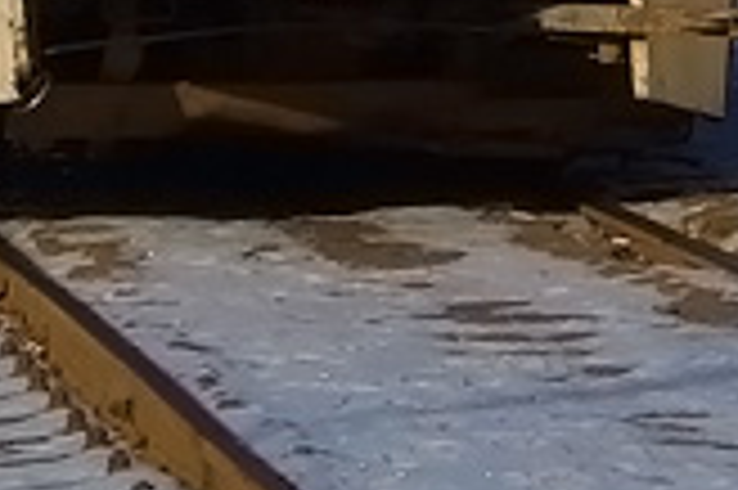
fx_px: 9769
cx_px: 927
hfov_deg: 4.3
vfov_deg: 2.8
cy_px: -1142
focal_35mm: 477
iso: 125
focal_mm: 24.11
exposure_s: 1/500
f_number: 7.1
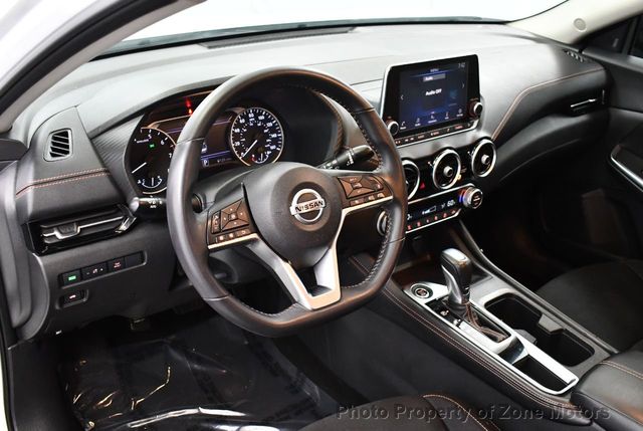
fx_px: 644
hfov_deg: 53.1
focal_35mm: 36
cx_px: 322
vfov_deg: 37.0
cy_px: 216
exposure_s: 1/80
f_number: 3.5
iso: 3200
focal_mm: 18
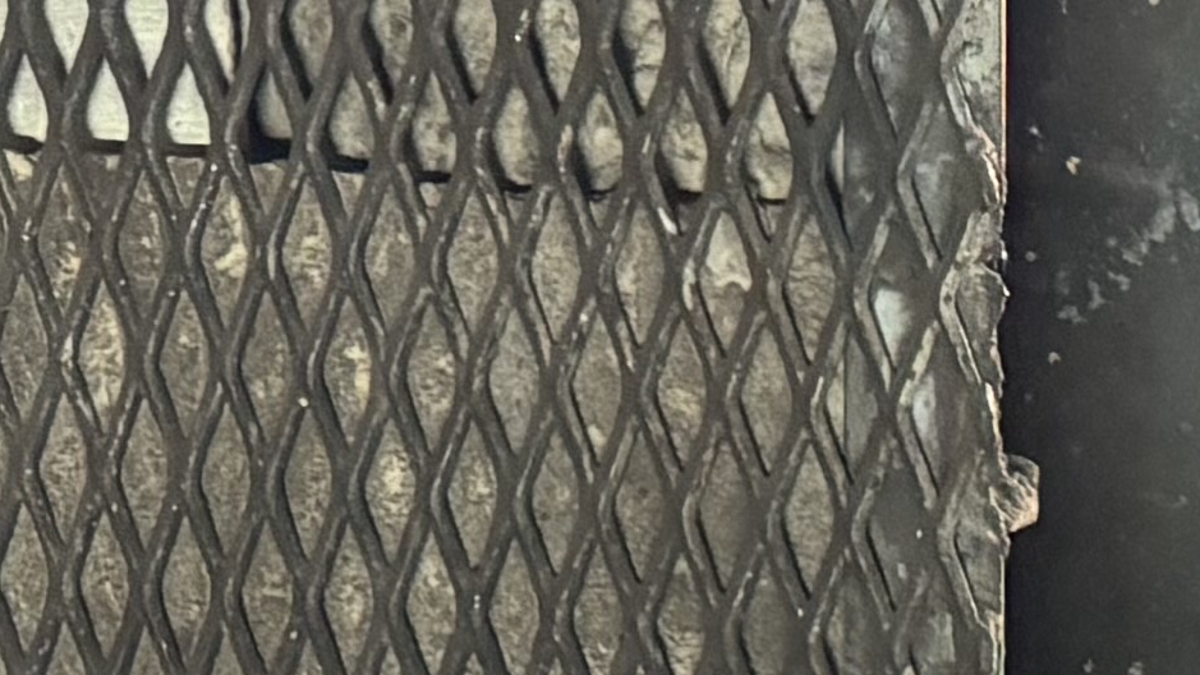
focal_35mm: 159
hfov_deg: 13.2
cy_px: -1069
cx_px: -230
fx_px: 5059
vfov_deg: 7.1
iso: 320
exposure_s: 1/60
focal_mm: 6.76
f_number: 1.78
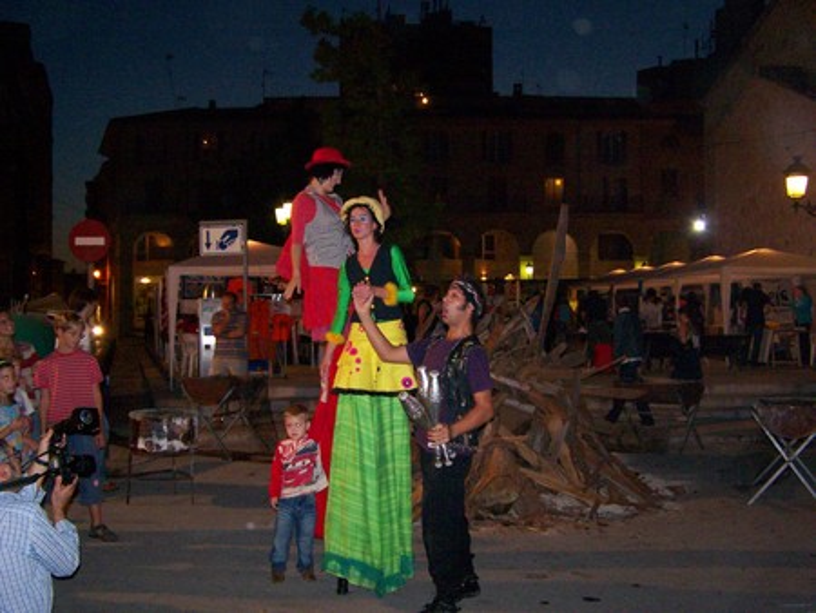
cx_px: 408
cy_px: 306
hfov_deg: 49.0
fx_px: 896
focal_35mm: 38
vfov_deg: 37.8
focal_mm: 6.3
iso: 400
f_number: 2.8
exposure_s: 1/60
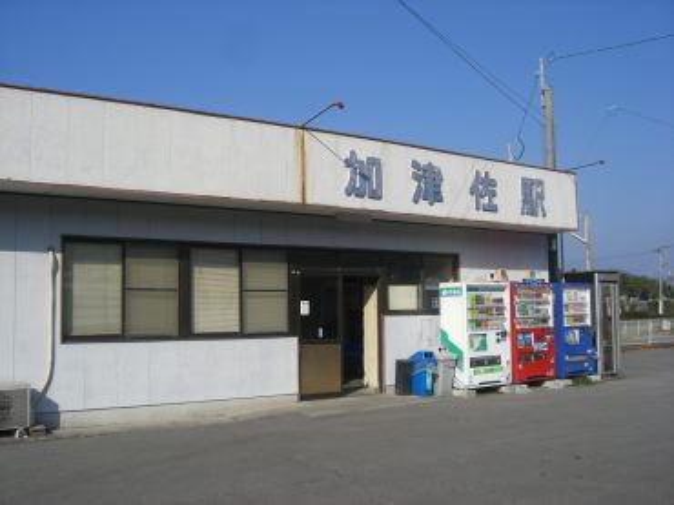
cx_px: 337
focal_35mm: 38
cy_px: 252
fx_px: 739
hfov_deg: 49.0
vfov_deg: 37.7
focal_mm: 6.2
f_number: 4.3
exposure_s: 1/800
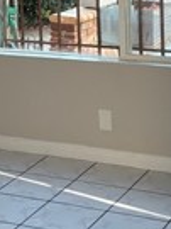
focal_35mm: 123
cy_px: -31
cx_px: 24
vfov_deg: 15.6
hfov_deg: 12.0
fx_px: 811
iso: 80
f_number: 1.6
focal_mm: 5.96
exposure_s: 1/121
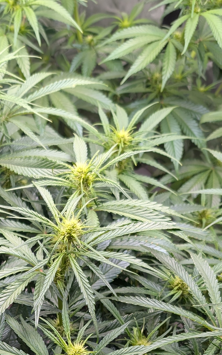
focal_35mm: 58
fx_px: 561
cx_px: 28
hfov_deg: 21.9
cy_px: 362
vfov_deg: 32.1
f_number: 1.68
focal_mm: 6.9
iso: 19
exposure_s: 1/309
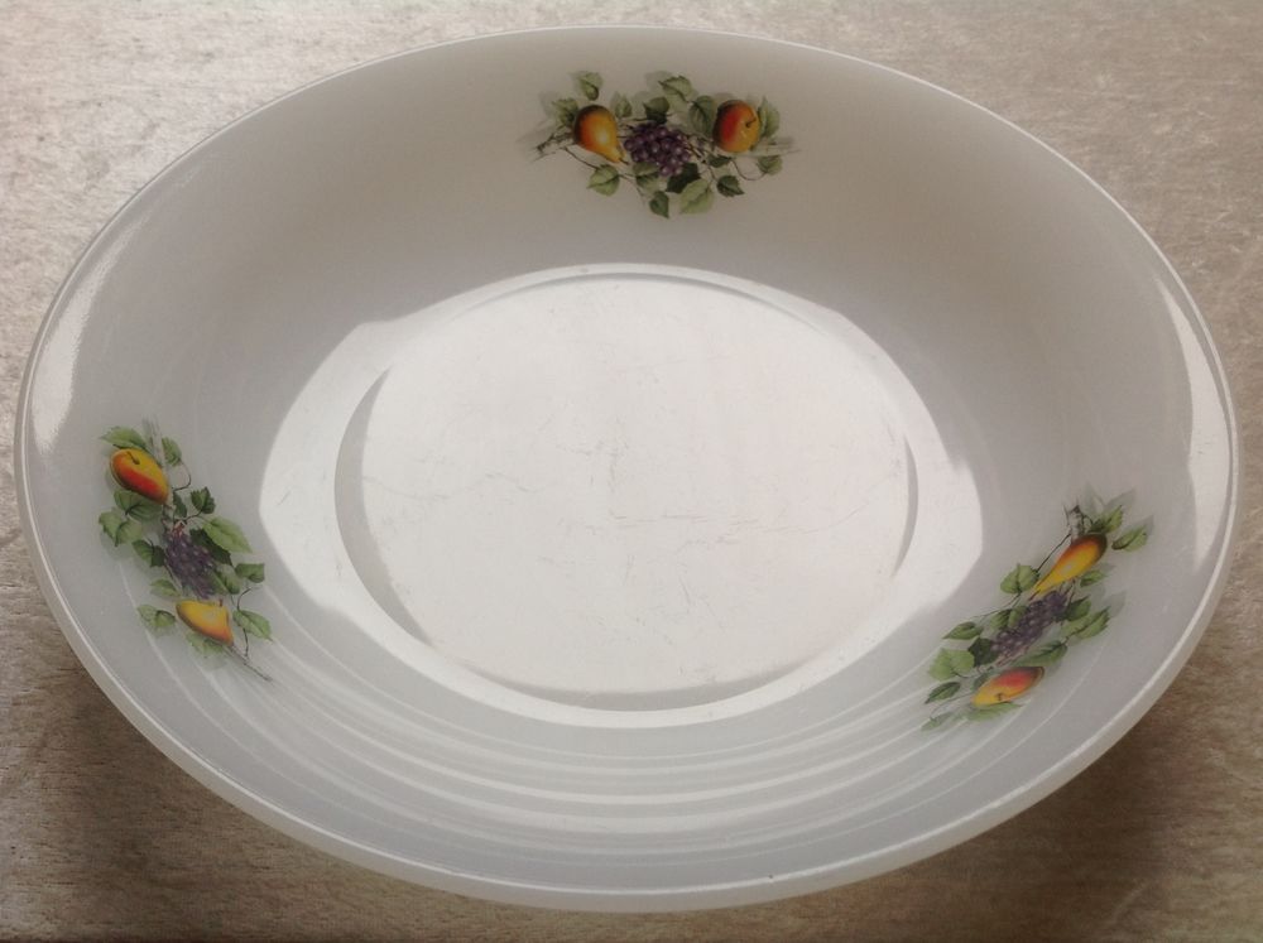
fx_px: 1275
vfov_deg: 40.6
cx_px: 632
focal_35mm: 35
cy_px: 472
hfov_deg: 52.7
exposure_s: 1/20
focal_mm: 4.28
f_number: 2.4
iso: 50
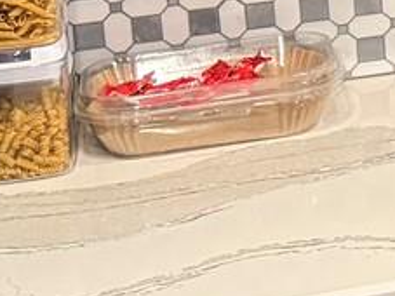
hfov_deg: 9.6
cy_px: -252
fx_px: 1927
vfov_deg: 8.4
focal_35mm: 169
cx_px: 1114
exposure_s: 1/60
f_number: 1.78
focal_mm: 6.76
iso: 320
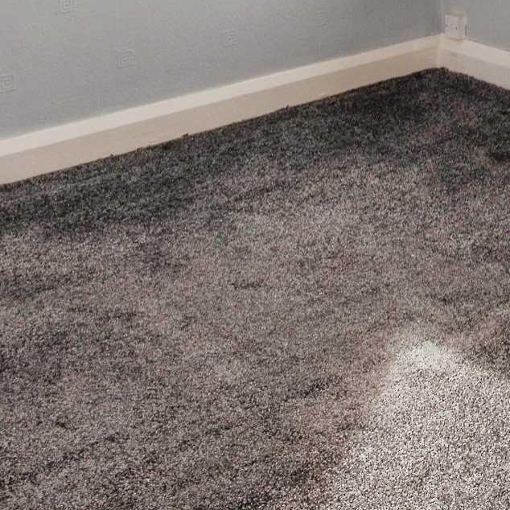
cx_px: 798
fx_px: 1167
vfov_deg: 20.6
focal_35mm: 70
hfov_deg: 20.5
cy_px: -278
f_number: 11
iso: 200
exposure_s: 1/60
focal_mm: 17
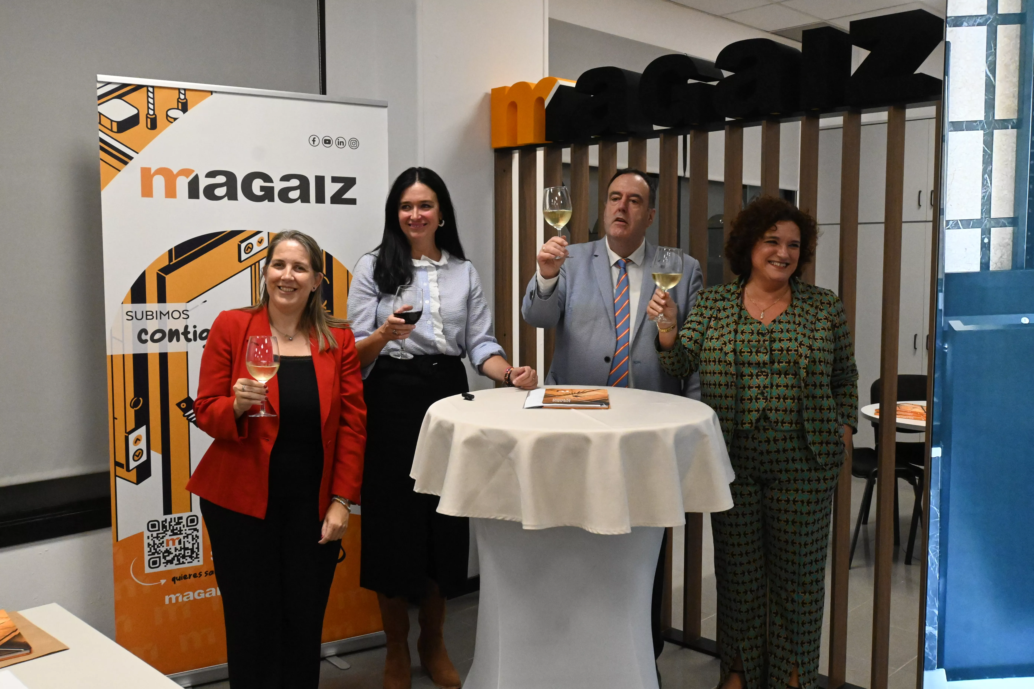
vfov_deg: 40.0
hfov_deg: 57.2
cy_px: 344
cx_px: 517
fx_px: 948
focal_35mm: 33
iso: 6400
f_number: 8
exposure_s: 1/250
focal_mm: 22
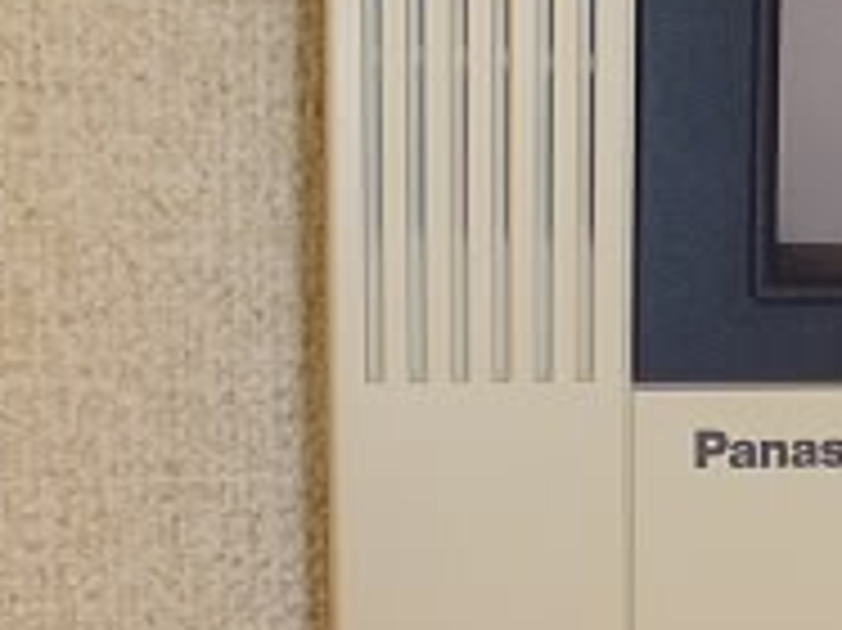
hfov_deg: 21.8
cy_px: 506
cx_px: 932
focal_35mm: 85
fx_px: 2066
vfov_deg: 17.2
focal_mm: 4.5
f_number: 3.1
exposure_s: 1/60
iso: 250
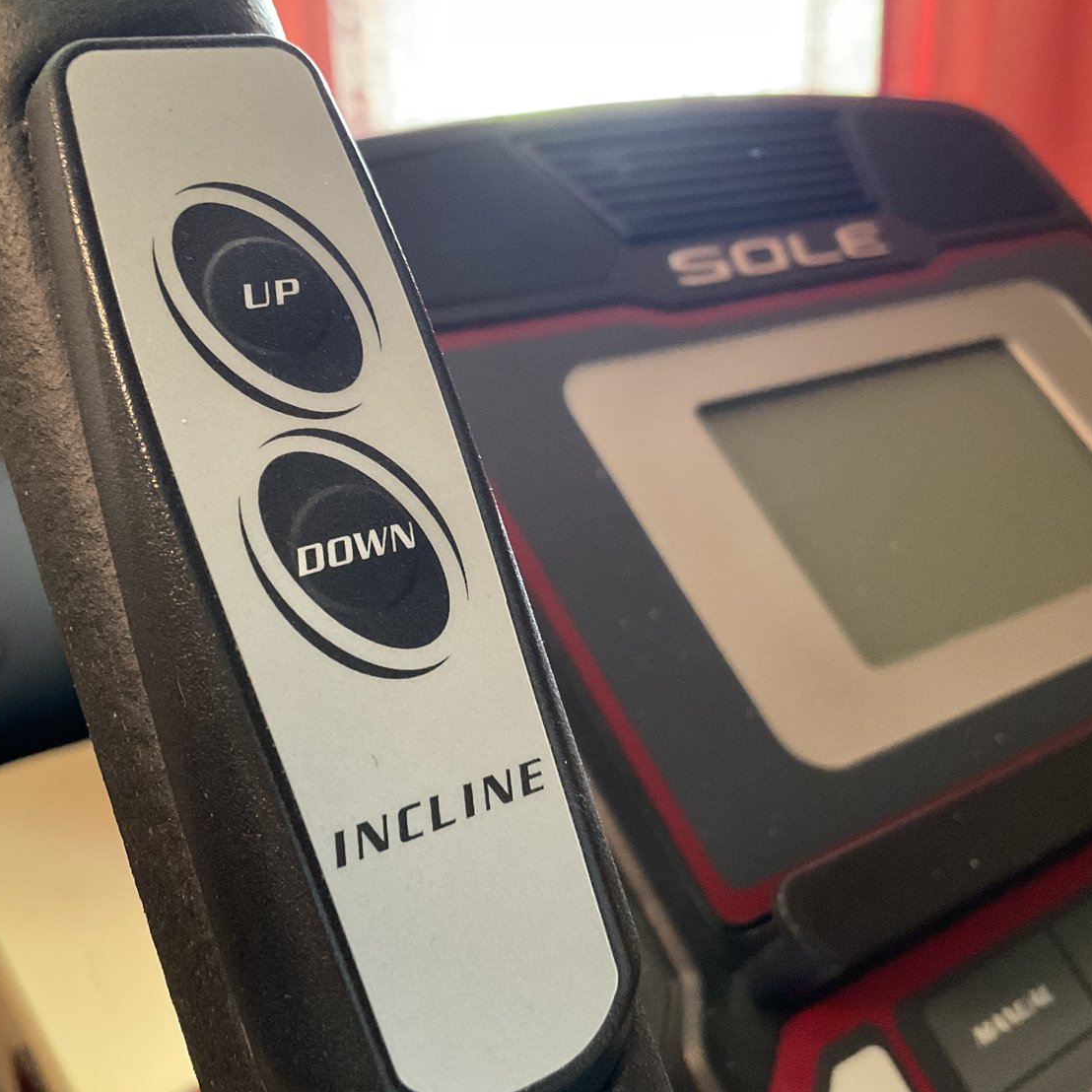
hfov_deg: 47.2
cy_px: 541
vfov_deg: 47.2
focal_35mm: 35
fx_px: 1249
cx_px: 500
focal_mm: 3
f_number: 1.8
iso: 400
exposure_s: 1/30
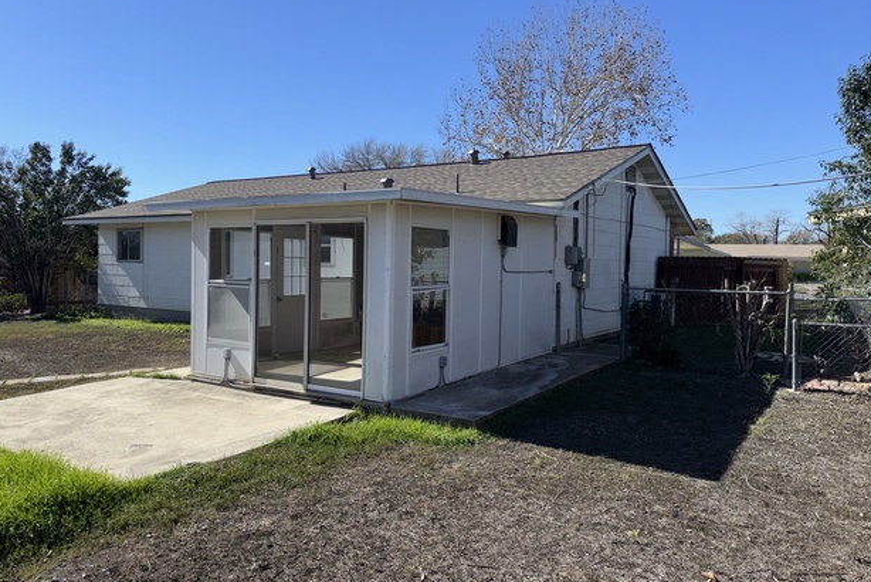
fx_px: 629
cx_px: 451
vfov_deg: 49.6
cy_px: 278
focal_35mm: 26
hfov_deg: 69.3
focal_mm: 6.76
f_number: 1.78
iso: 50
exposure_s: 1/6410
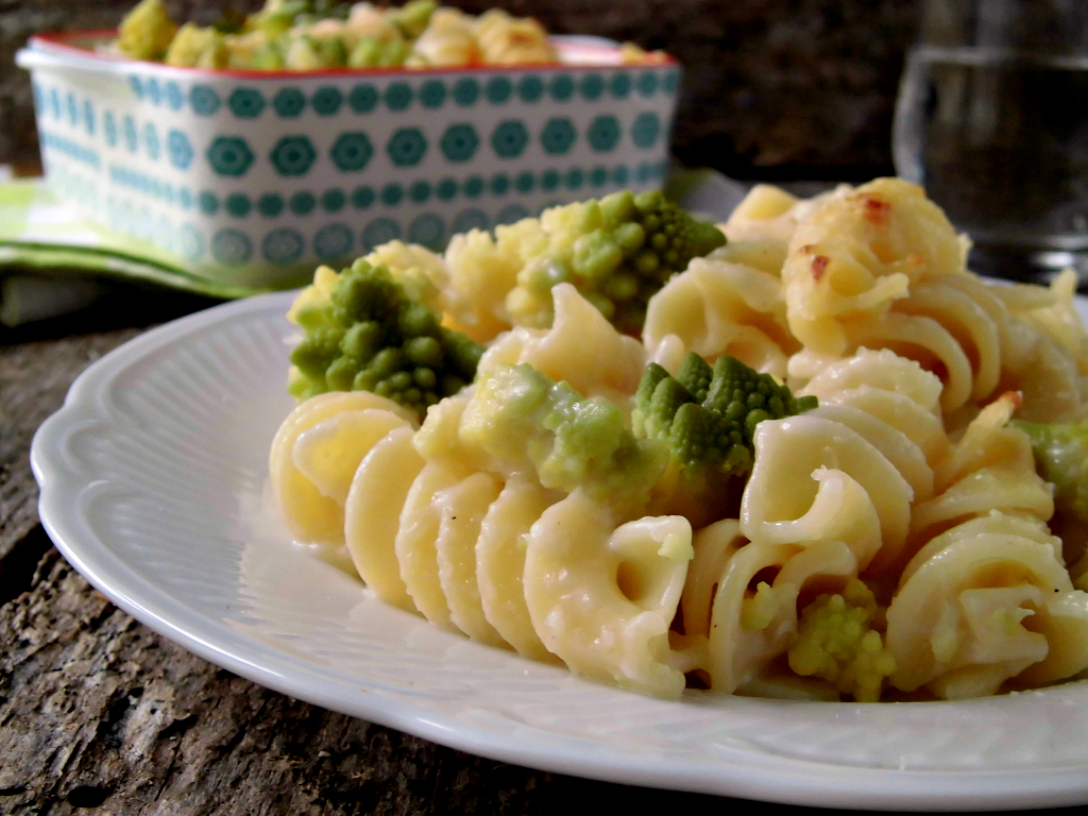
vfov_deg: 30.9
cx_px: 544
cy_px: 408
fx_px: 1477
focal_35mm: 47
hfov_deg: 40.4
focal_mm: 8.3
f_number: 3.4
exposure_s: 1/60
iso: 200
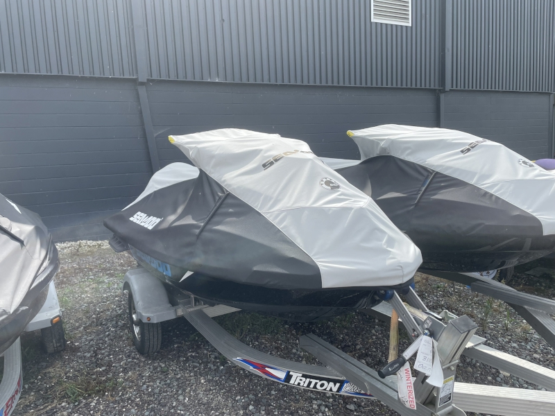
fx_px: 417
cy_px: 208
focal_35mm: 26
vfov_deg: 53.1
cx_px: 278
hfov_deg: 67.3
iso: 32
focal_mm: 4.2
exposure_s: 1/2506
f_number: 1.6
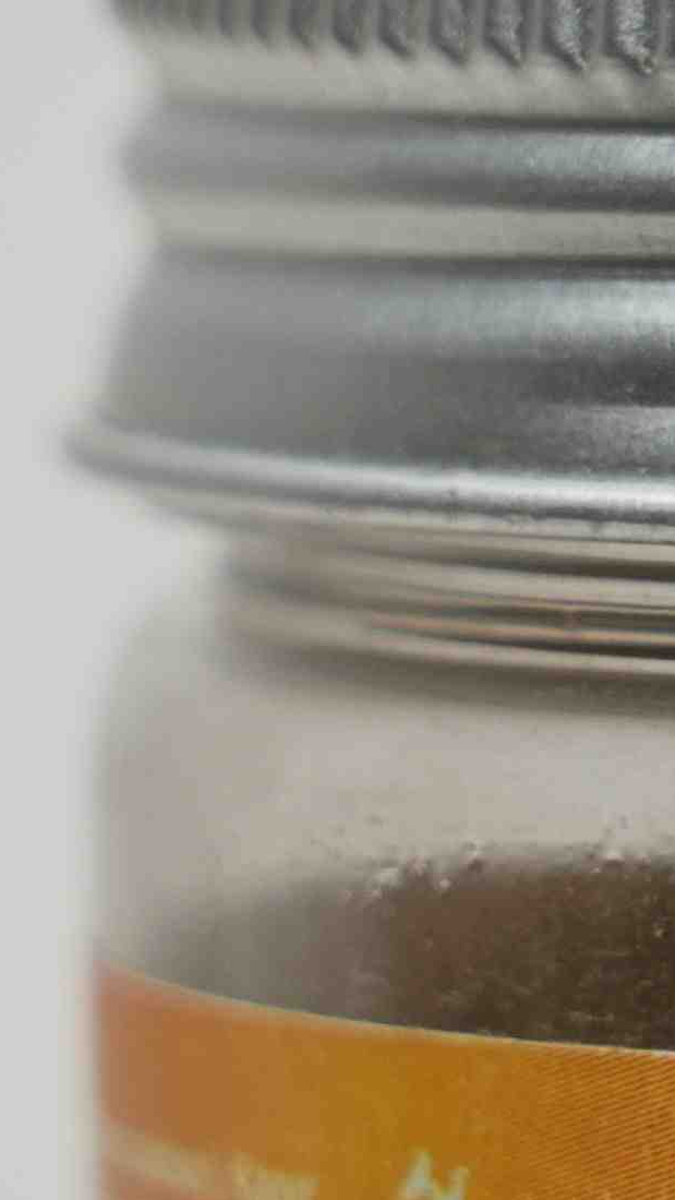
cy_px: 262
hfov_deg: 1.7
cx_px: 1419
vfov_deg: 3.1
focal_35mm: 701
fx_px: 22298
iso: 250
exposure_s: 1/60
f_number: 5.6
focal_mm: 105
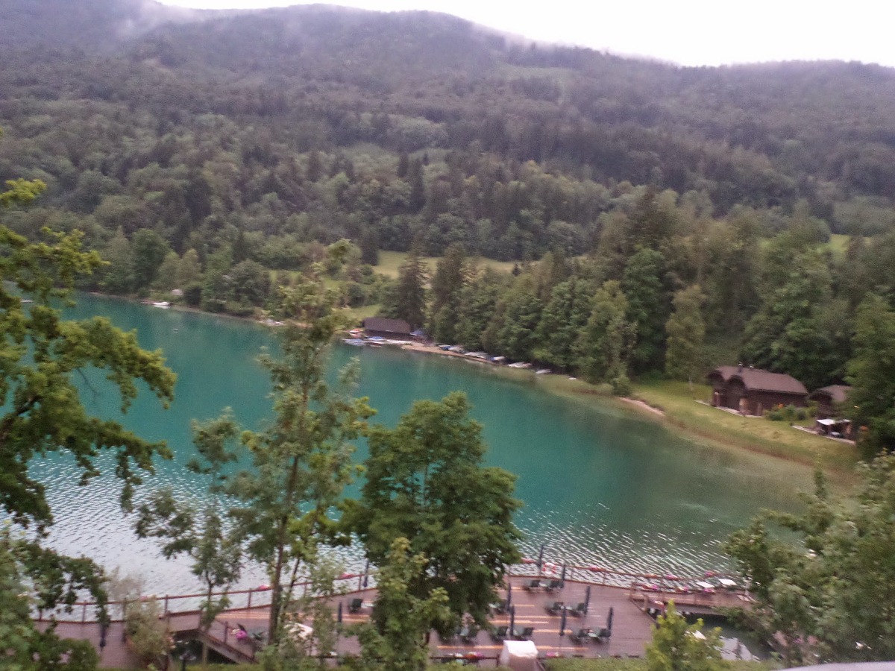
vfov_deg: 46.8
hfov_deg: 60.0
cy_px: 336
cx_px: 448
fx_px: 776
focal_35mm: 30
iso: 400
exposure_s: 1/20
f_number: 2.7
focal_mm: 5.5
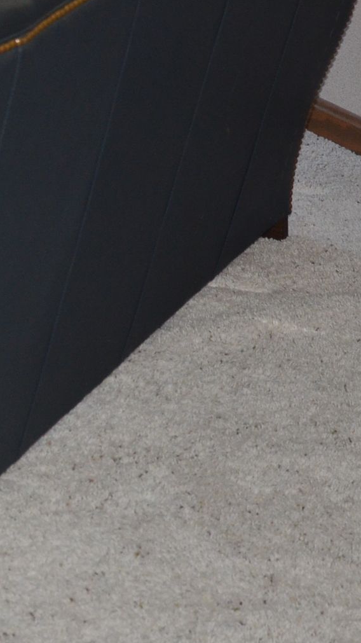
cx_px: -62
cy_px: 322
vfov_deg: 16.5
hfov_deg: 9.2
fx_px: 2214
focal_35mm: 130
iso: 800
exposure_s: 1/60
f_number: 4.2
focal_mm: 34
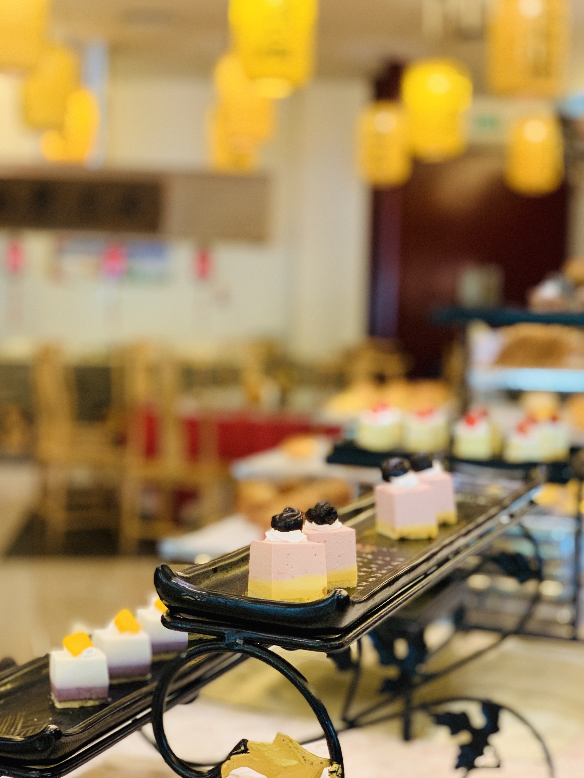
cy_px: 393
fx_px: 1192
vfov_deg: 36.2
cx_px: 289
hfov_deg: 27.5
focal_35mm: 53
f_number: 2.4
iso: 400
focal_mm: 6
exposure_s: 1/60
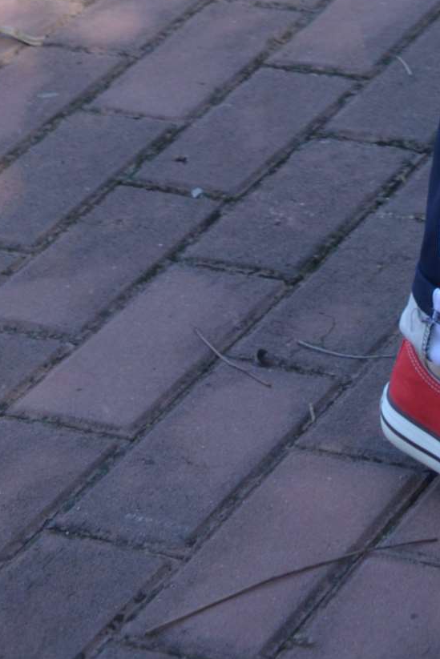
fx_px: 3152
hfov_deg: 7.8
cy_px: -942
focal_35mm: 172
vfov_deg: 10.3
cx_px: 702
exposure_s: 1/250
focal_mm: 35
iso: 400
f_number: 5.6
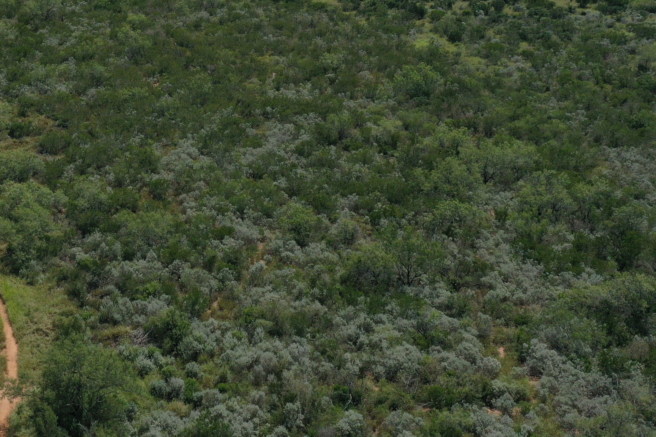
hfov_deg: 29.3
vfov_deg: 20.2
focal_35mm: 66
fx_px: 1203
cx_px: 67
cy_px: 49
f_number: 8
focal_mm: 10.26
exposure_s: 1/60
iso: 200
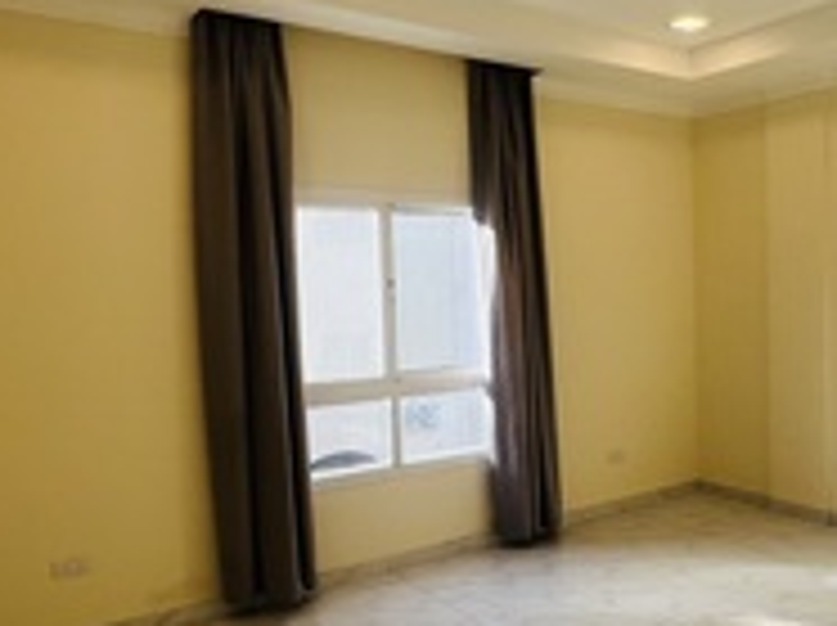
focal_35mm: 32
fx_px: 773
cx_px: 641
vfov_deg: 44.1
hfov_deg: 53.9
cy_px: 327
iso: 32
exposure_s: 1/133
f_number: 1.8
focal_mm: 1.57
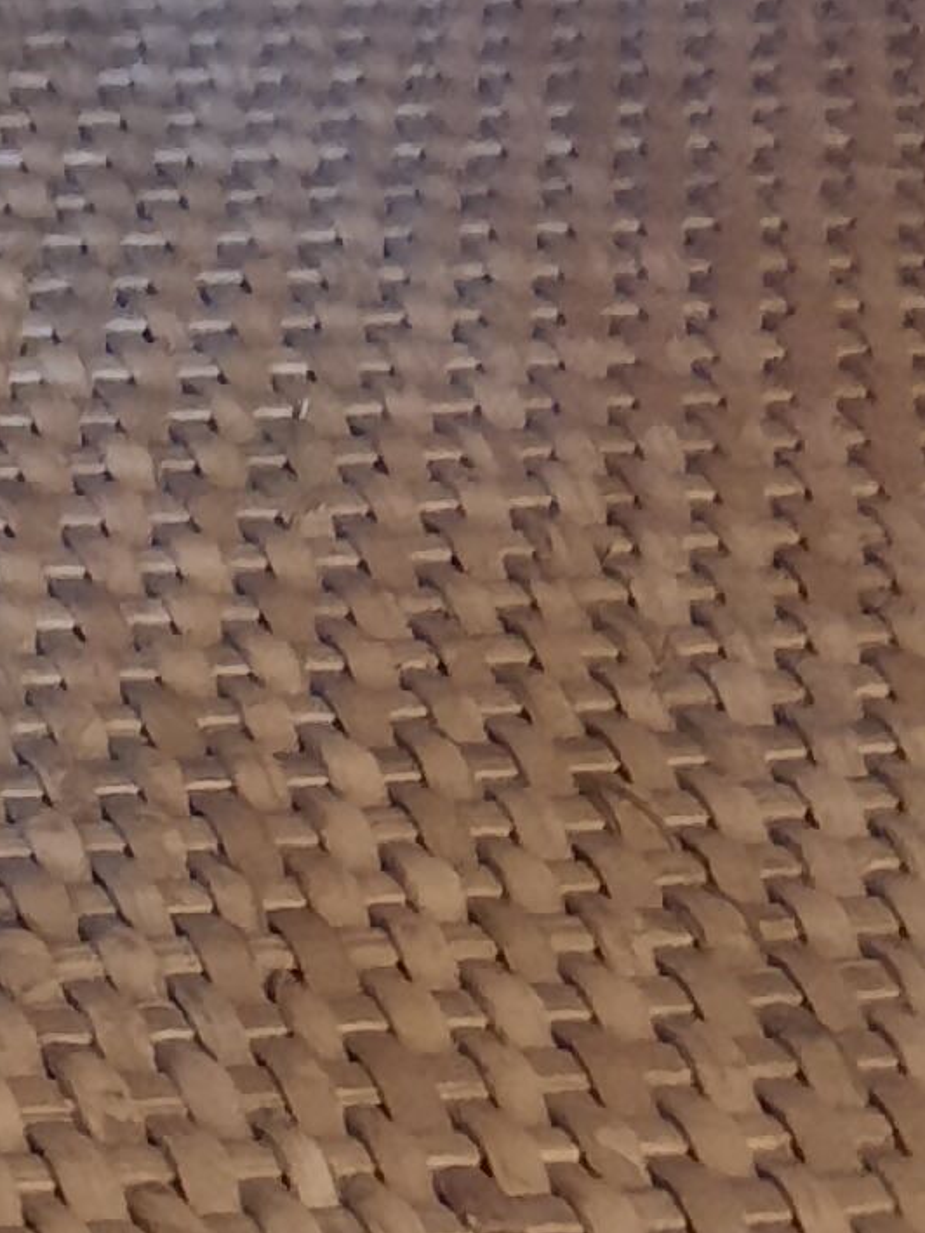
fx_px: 5022
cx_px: -290
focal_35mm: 141
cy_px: 2276
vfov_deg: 12.6
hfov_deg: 10.3
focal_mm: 4.6
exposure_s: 1/25
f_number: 2
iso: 640
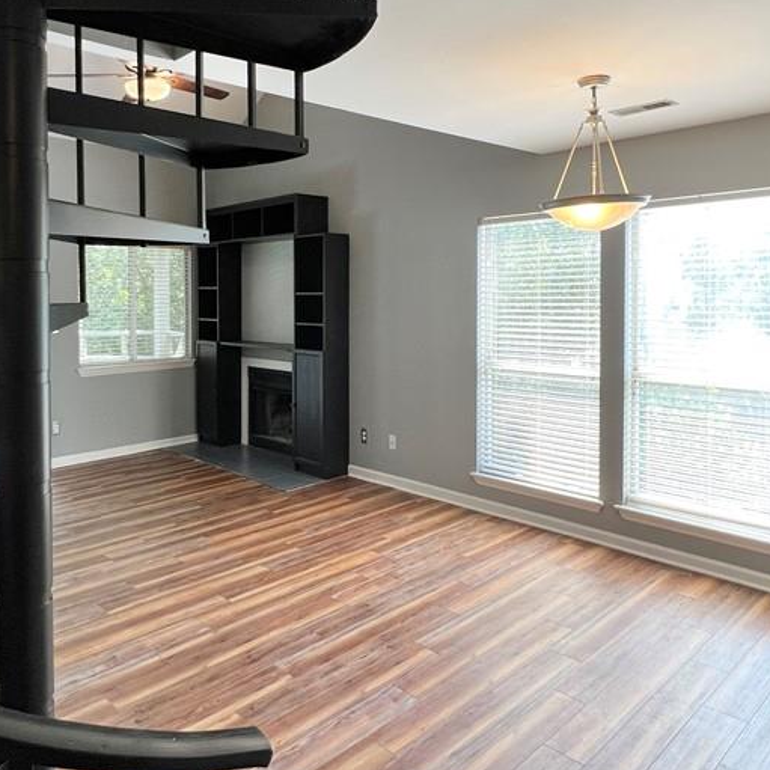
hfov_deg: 66.9
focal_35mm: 23
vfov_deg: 67.3
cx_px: 330
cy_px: 376
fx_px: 579
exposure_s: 1/120
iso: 100
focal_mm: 1.57
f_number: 1.8
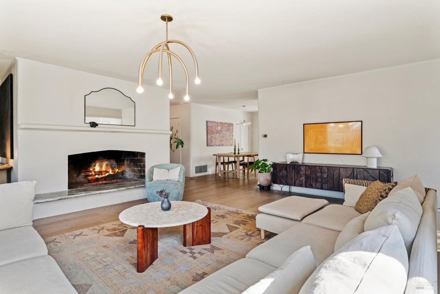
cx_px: 220
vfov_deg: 61.9
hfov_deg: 84.0
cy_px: 147
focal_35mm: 20
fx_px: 244
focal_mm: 20
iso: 320
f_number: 11
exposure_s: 1/15
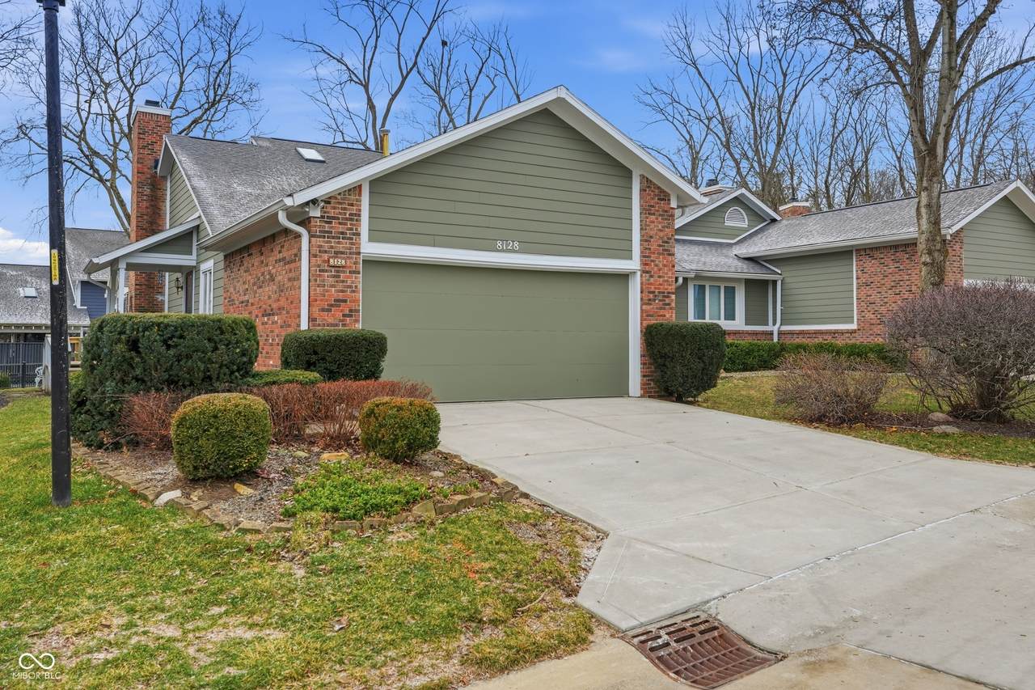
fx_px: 834
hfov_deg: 63.7
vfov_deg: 45.0
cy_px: 345
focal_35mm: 29
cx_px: 518
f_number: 9
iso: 250
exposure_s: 1/125
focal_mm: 29
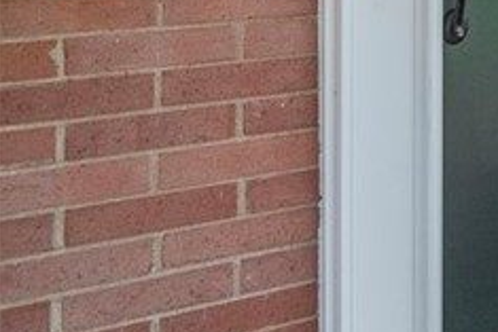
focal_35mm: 74
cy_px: -142
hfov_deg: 15.9
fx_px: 1024
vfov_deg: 17.0
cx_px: 1148
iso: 400
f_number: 4
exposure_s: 1/640
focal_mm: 16
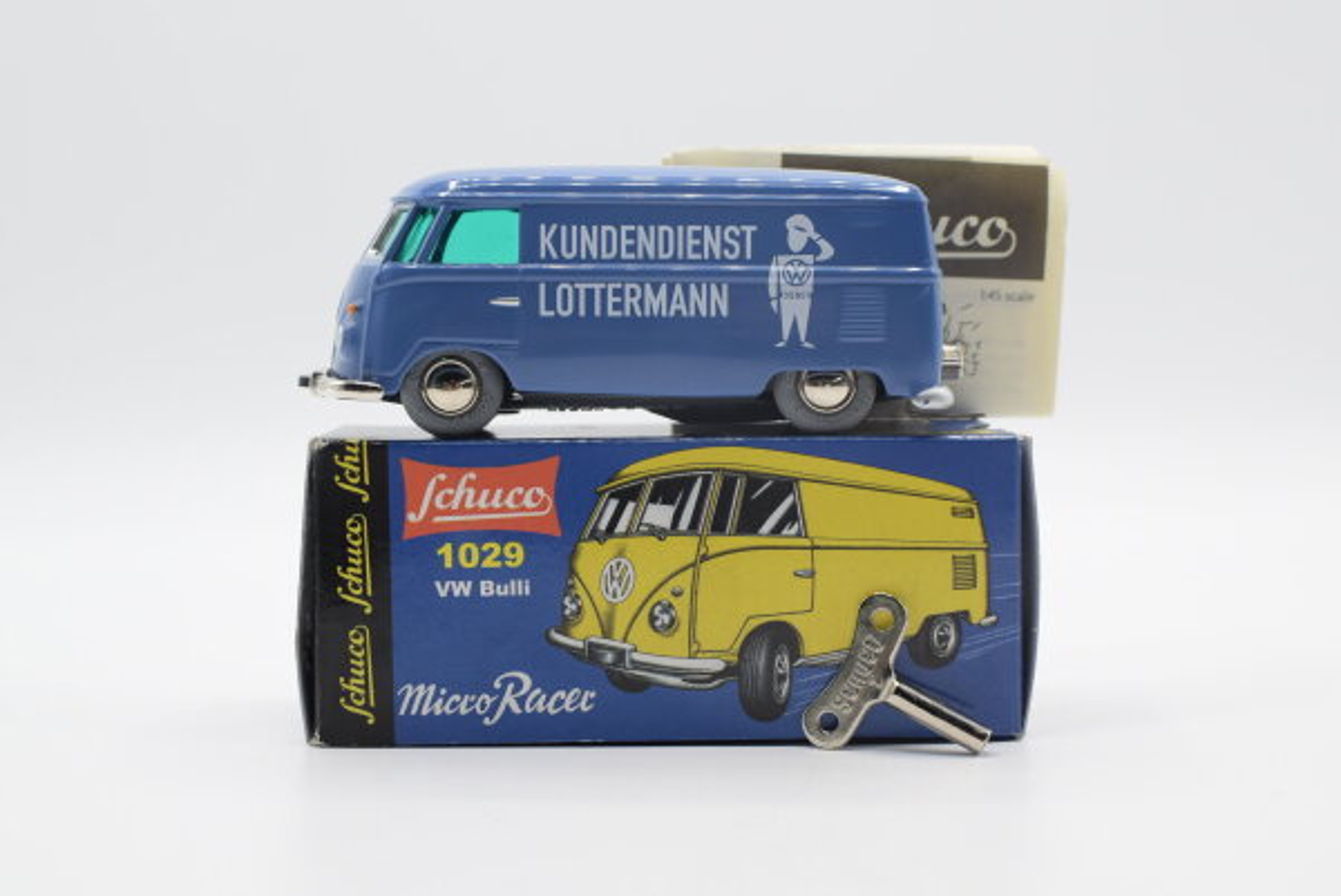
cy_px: 448
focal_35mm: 52
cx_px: 670
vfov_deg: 25.8
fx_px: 1957
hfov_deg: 37.8
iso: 400
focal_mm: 35
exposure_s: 1/160
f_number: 8
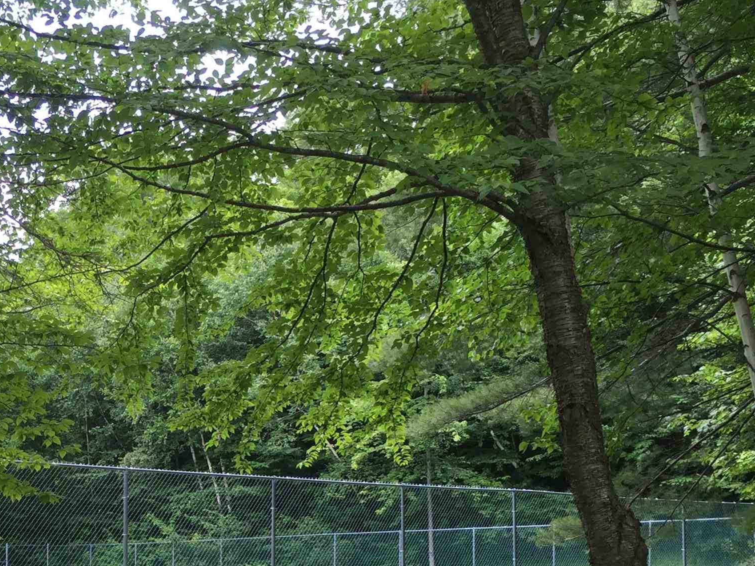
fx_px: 1287
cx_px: 75
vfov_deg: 23.9
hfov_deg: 31.2
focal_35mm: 59
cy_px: 544
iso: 32
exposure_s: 1/175
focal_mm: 4.15
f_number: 2.2
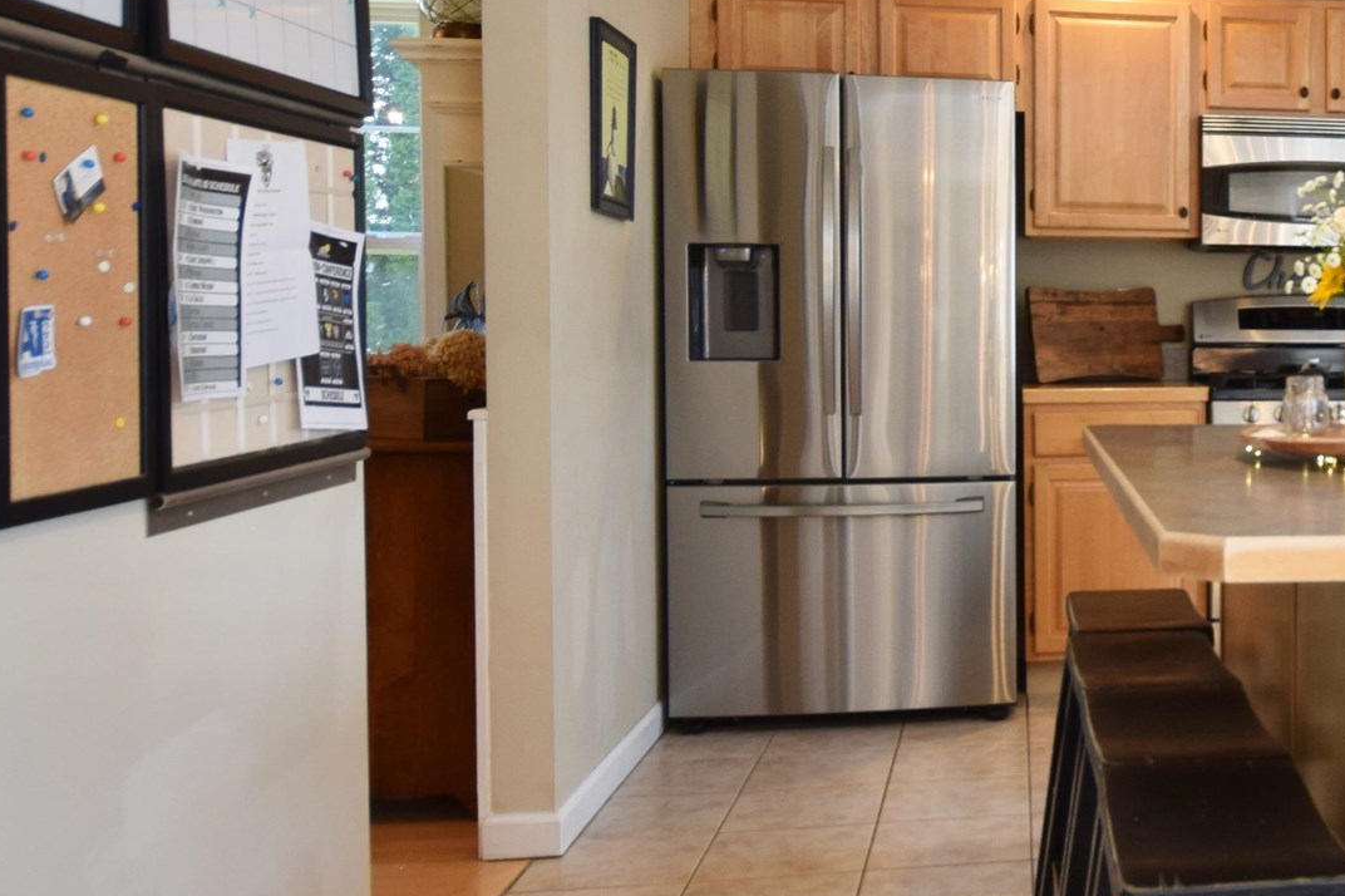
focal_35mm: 43
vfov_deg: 31.1
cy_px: 384
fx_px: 1606
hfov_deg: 38.9
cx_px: 1413
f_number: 6.3
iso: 200
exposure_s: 1/20
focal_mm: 10
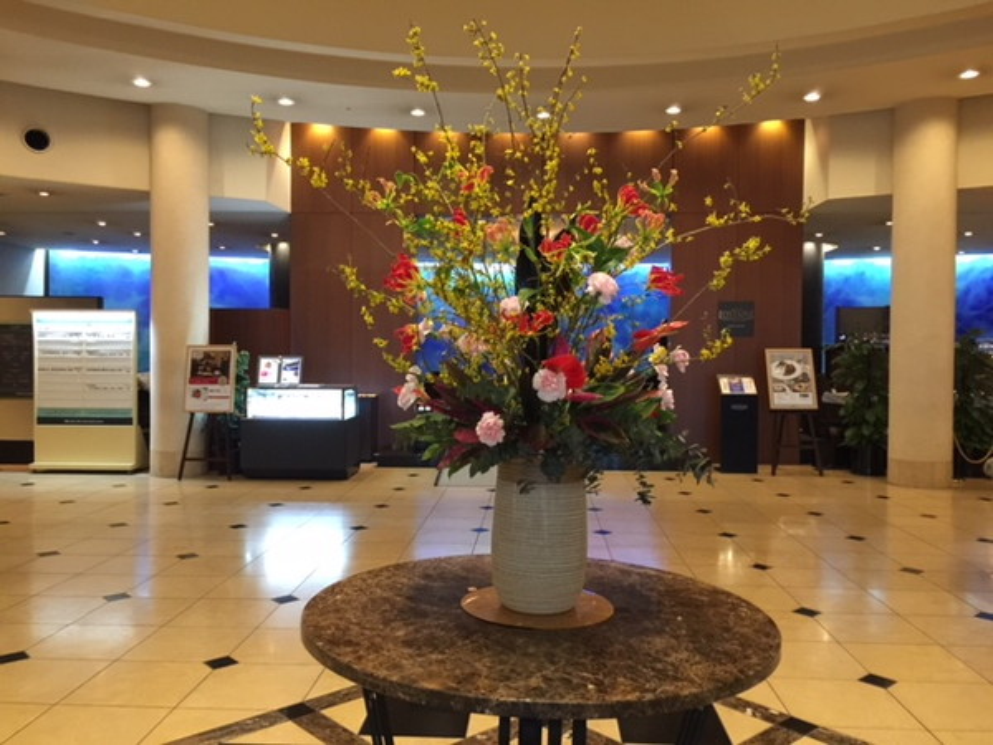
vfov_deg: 48.2
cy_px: 372
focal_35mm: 29
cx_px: 496
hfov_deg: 61.7
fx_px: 832
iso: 160
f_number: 2.2
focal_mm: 4.15
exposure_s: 1/15
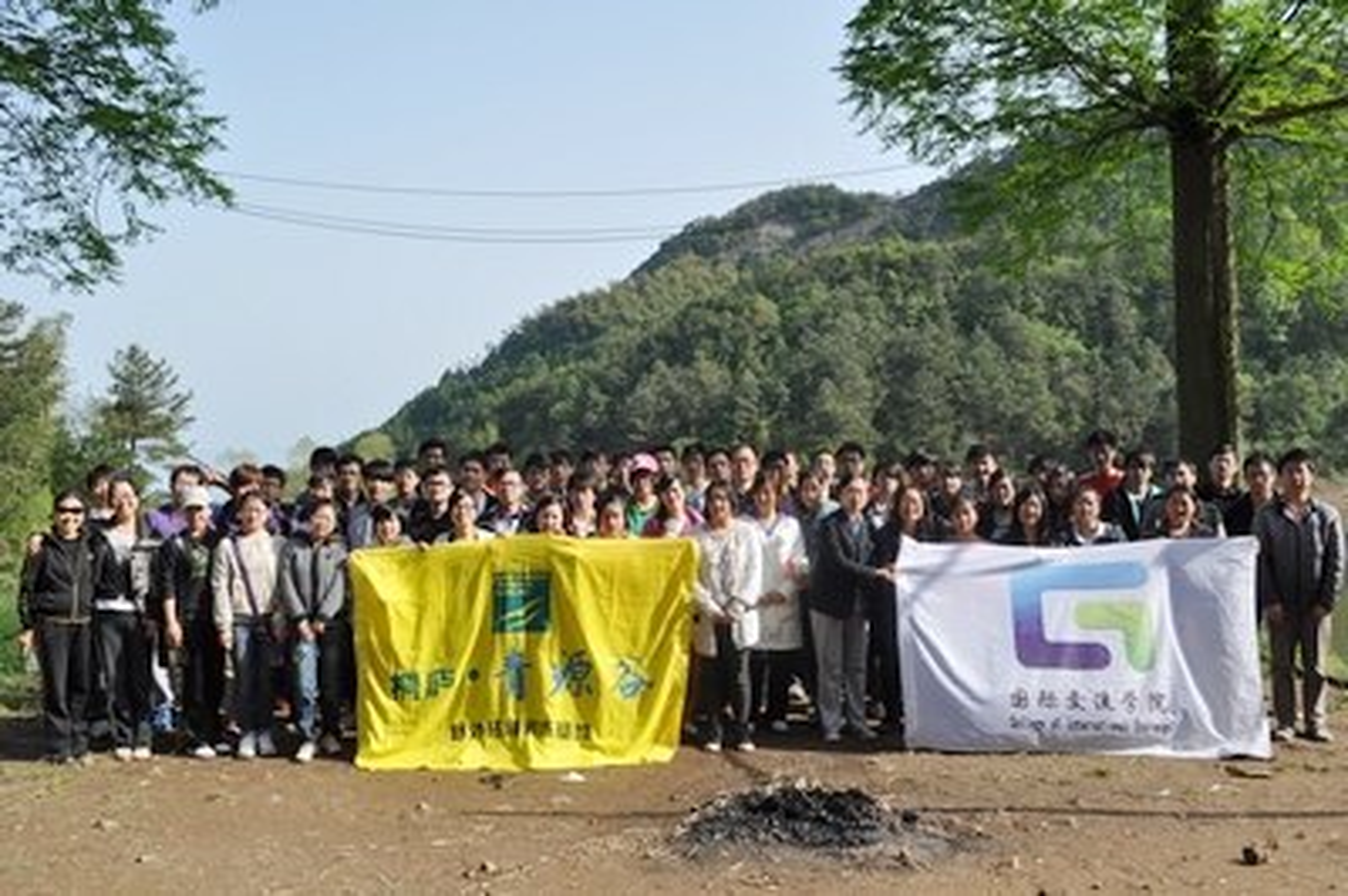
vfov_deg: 39.9
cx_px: 674
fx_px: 1235
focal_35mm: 33
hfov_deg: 57.3
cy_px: 448
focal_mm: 22
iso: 200
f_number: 9
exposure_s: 1/320
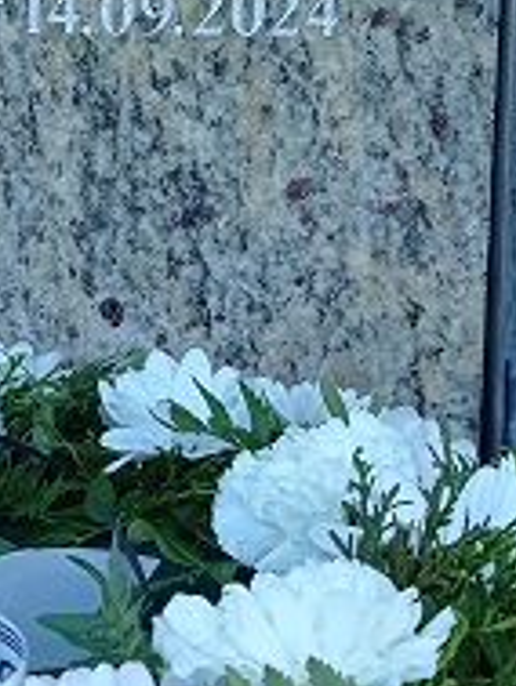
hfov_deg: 16.9
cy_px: 152
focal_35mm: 85
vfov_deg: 22.7
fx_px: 1687
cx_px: -40
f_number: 1.79
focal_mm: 4.74
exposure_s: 1/284
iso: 103
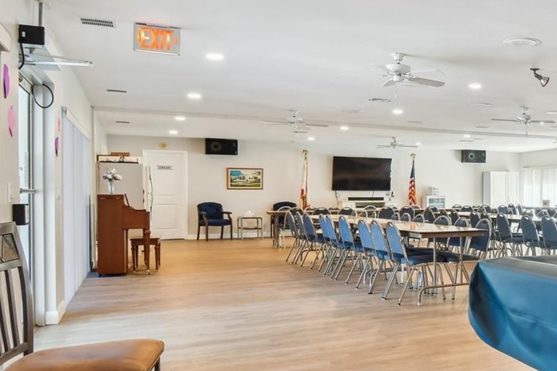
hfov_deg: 41.2
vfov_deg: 33.4
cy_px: 202
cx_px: 575
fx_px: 619
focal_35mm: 40
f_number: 7.1
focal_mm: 13
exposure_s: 1/15
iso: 100
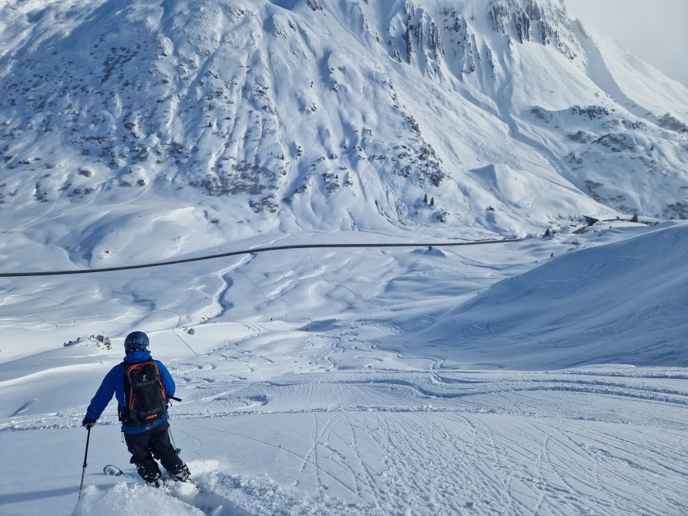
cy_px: 258
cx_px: 344
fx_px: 457
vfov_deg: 58.9
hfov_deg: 73.9
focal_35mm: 23
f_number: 1.8
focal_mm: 5.4
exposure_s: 1/4096
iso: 50
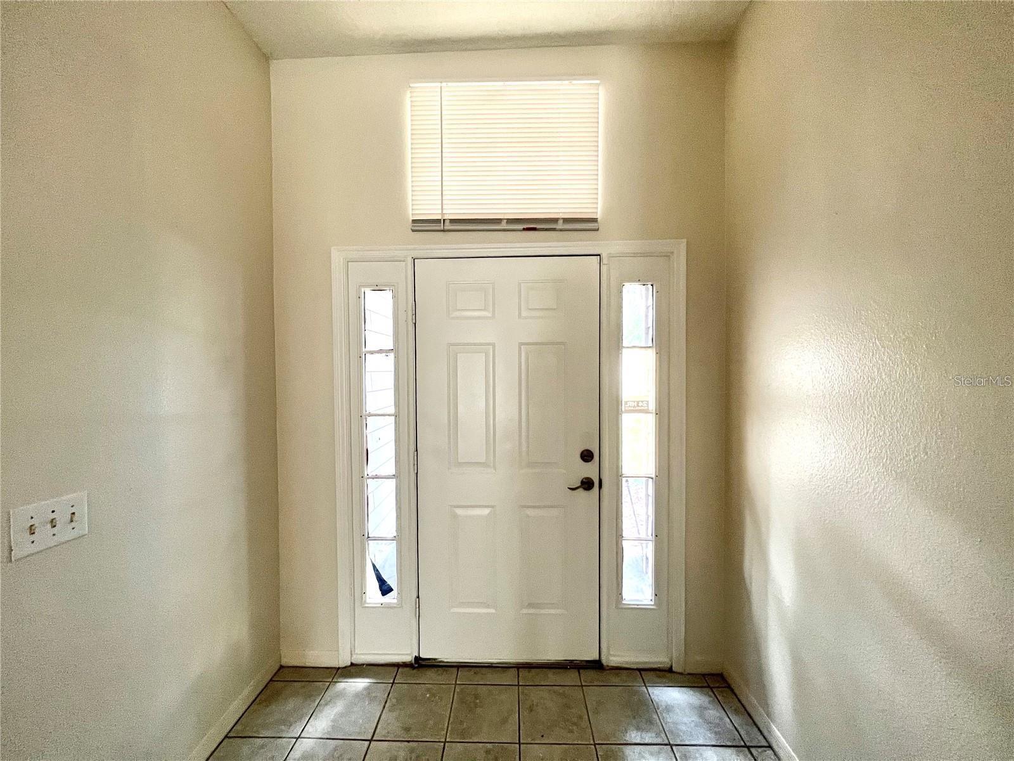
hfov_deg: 106.2
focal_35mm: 13
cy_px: 380
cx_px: 507
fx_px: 381
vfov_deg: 89.9
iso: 320
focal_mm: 1.57
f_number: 1.8
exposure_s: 1/60
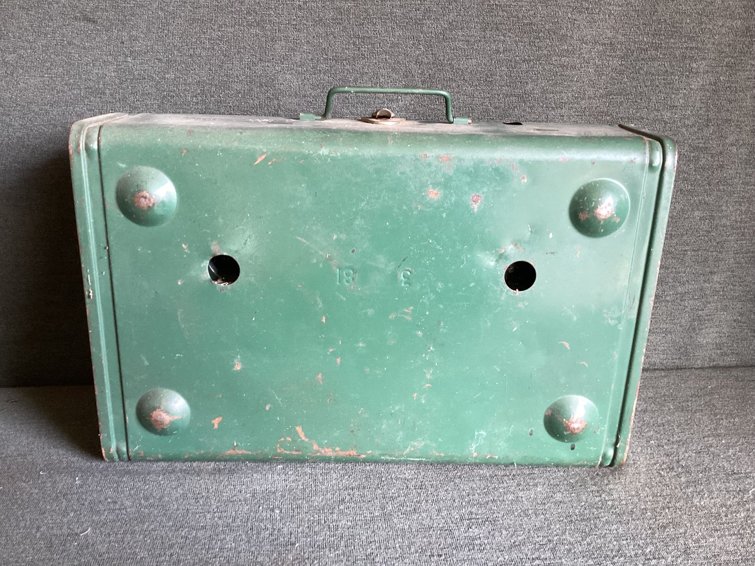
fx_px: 676
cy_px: 283
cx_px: 378
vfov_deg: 45.4
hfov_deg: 58.3
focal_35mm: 31
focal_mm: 3.3
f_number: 2.4
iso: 160
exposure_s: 1/50
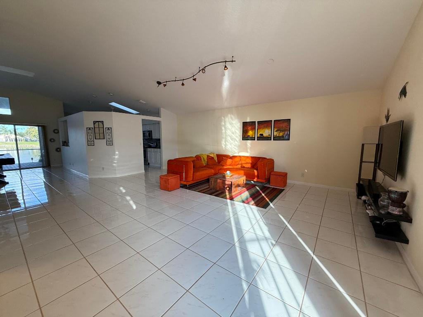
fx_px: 171
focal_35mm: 14
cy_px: 158
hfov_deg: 102.1
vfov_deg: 85.7
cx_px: 212
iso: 160
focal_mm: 2.22
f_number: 2.2
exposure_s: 1/120
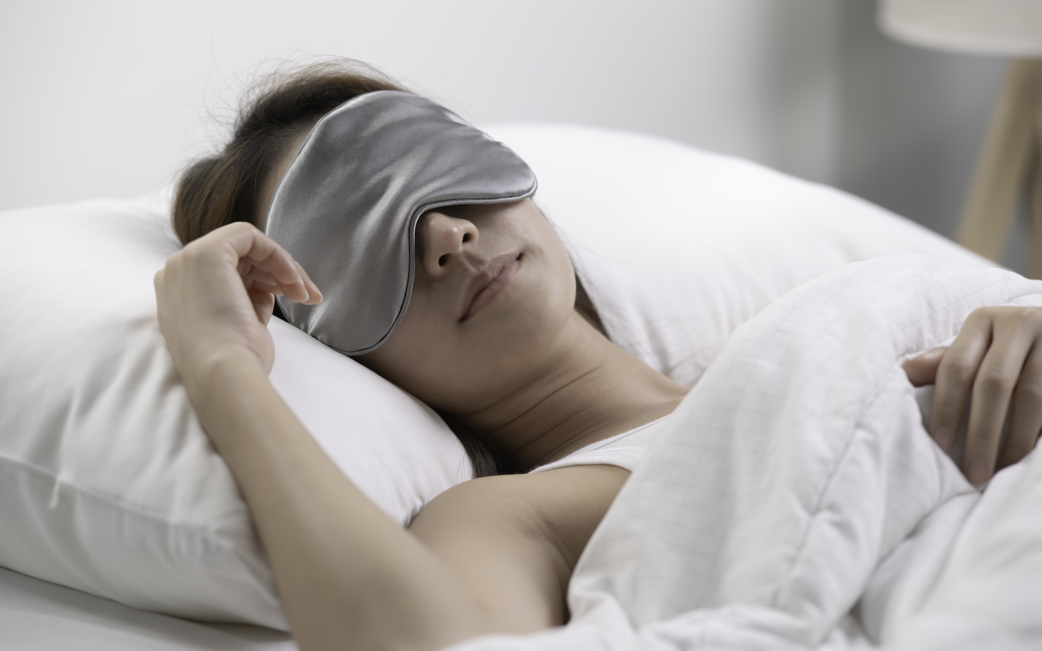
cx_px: 522
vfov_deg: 12.1
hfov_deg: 19.3
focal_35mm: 108
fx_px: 3067
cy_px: 338
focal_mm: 105
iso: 200
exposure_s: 1/125
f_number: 3.5
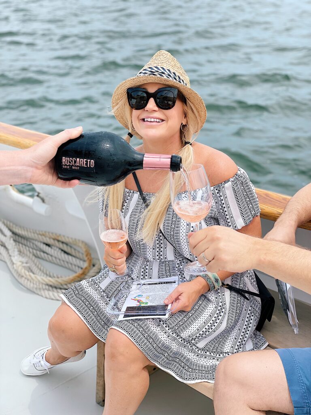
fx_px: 623
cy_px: 208
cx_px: 156
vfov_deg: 36.8
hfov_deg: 28.0
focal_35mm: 52
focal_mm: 6
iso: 25
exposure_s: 1/959
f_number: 2
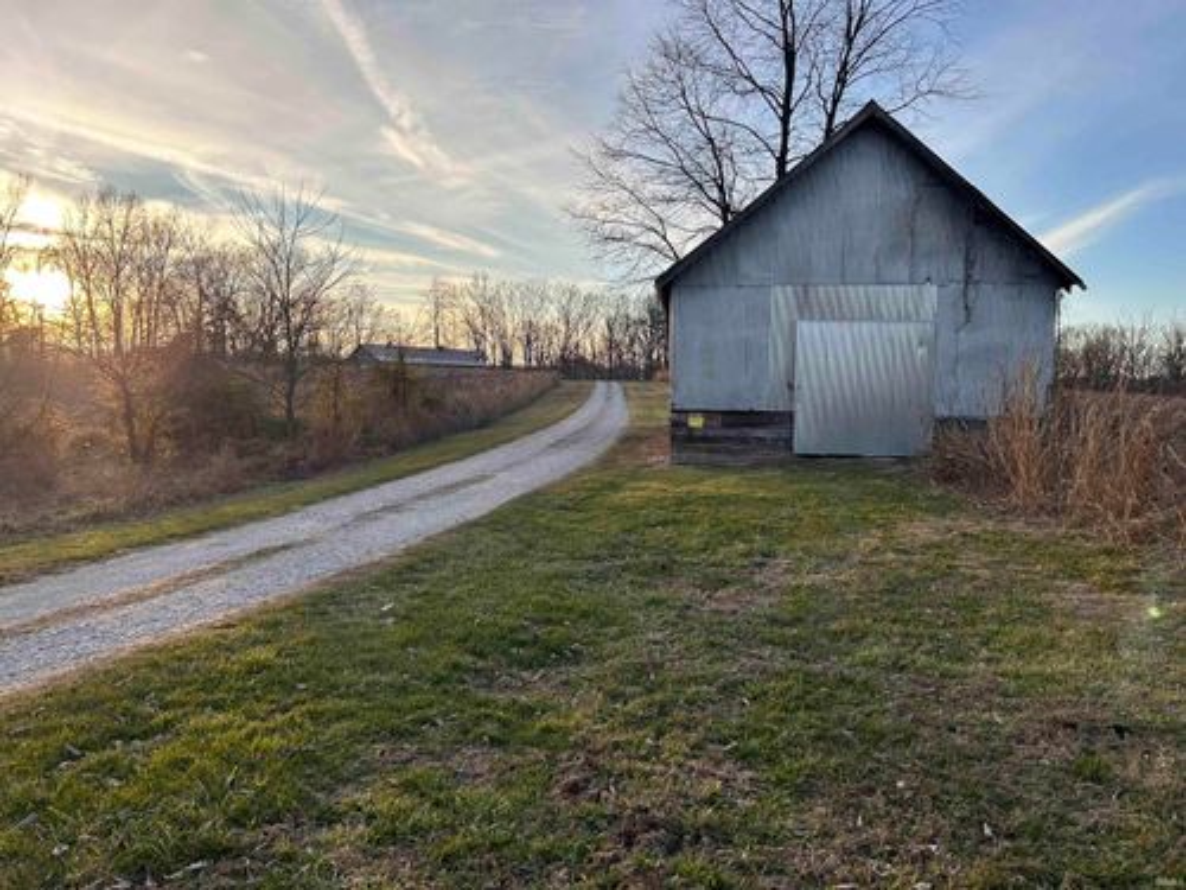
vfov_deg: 53.1
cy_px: 445
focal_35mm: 26
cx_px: 593
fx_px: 891
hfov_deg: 67.3
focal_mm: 5.7
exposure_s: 1/1645
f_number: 1.5
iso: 50
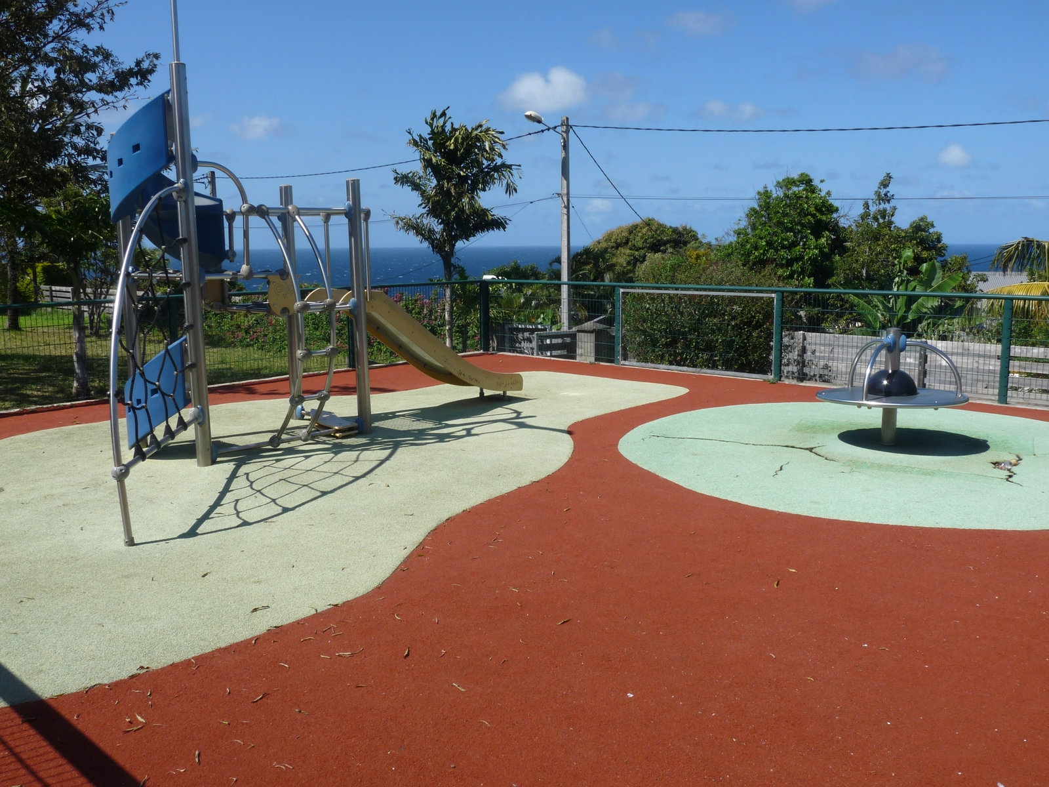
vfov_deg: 45.4
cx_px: 524
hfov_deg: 58.4
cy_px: 394
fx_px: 939
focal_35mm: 31
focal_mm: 5.4
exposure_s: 1/400
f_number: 6.3
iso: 100
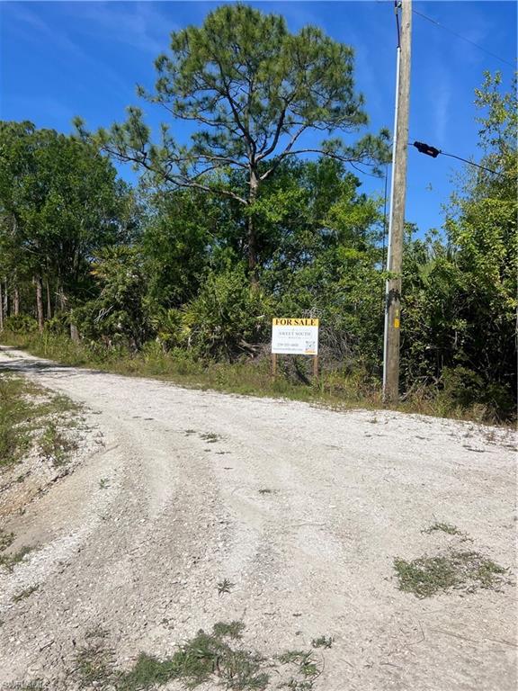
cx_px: 259
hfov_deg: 53.1
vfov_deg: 67.3
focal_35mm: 26
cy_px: 346
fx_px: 519
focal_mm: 5.7
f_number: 1.5
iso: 50
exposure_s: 1/8696
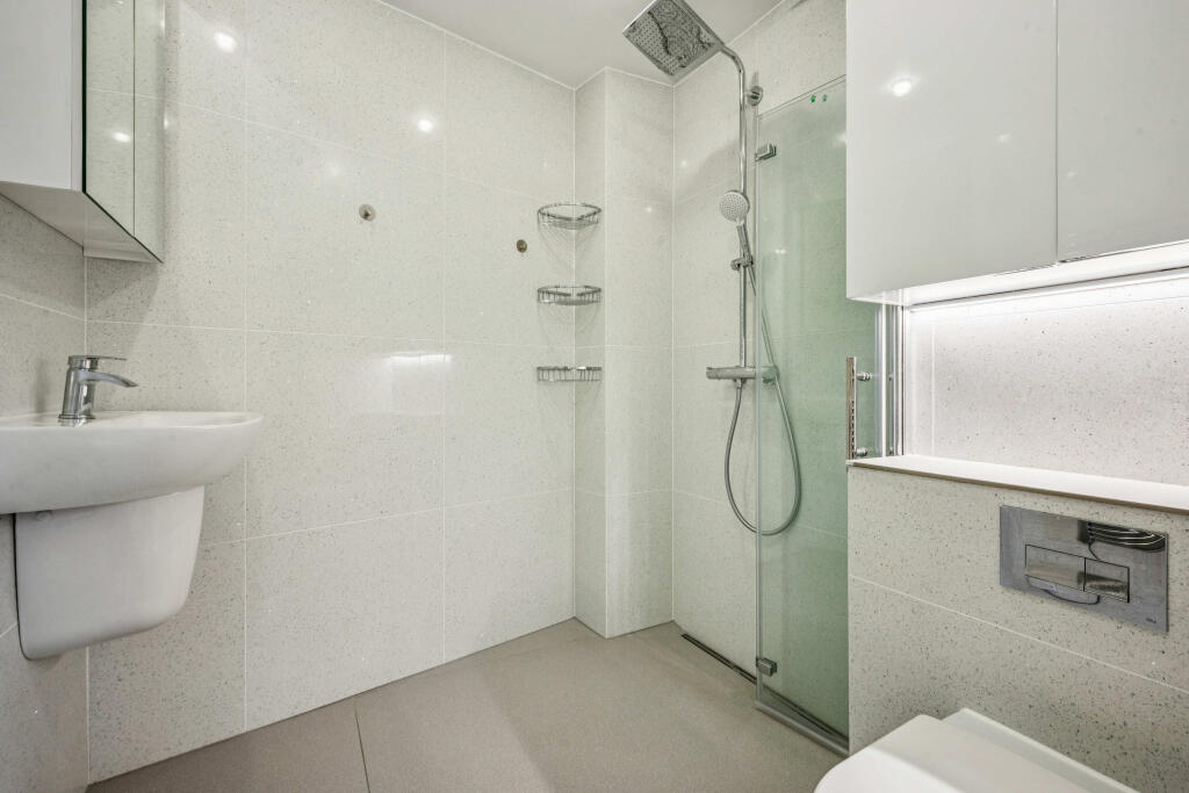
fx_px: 528
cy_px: 396
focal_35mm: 16
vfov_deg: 73.8
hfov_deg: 96.7
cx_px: 594
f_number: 11
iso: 500
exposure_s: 1/15
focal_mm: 16
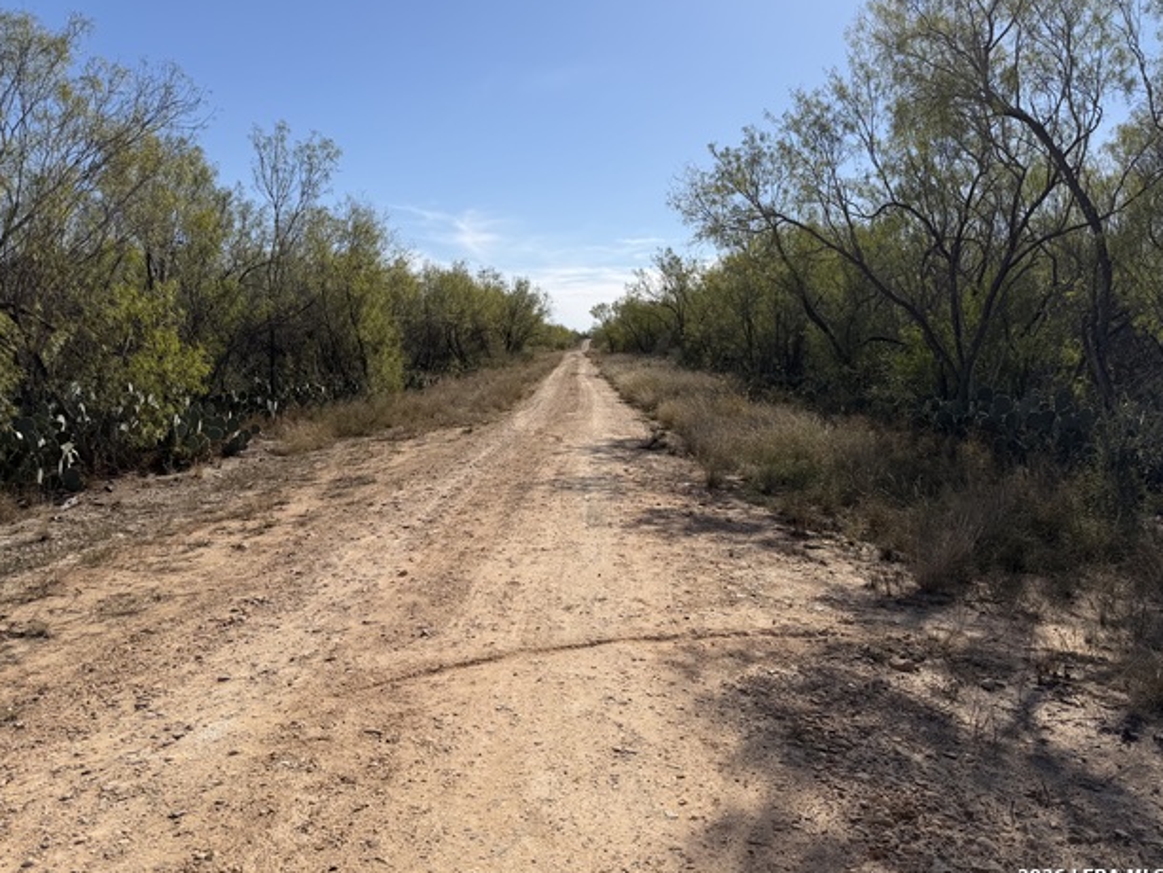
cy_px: 432
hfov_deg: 69.4
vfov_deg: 54.9
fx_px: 840
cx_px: 563
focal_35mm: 25
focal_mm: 6.76
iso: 80
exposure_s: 1/7353
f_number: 1.78
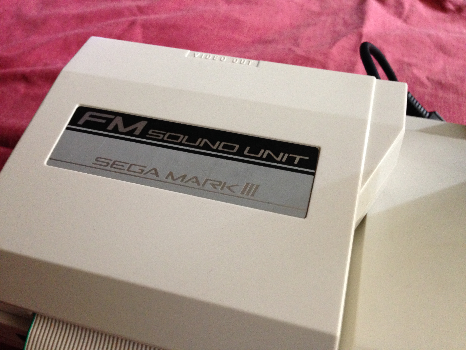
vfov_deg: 42.9
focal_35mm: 33
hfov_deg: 55.4
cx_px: 233
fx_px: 444
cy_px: 175
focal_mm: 4.12
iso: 250
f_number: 2.4
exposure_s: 1/20
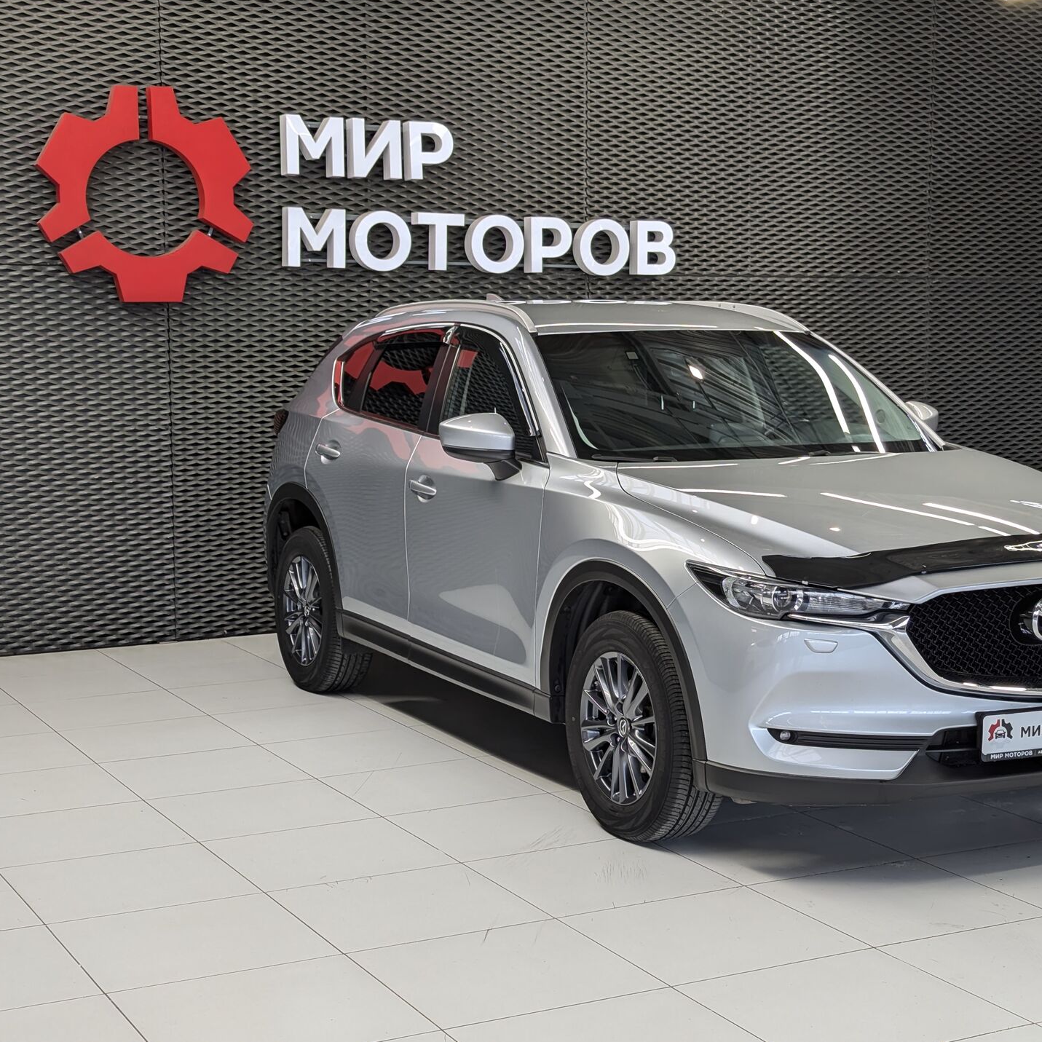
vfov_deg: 30.0
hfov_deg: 30.0
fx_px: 1941
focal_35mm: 57
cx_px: 600
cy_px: 518
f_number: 1.85
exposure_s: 1/148
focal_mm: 6.81
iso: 42
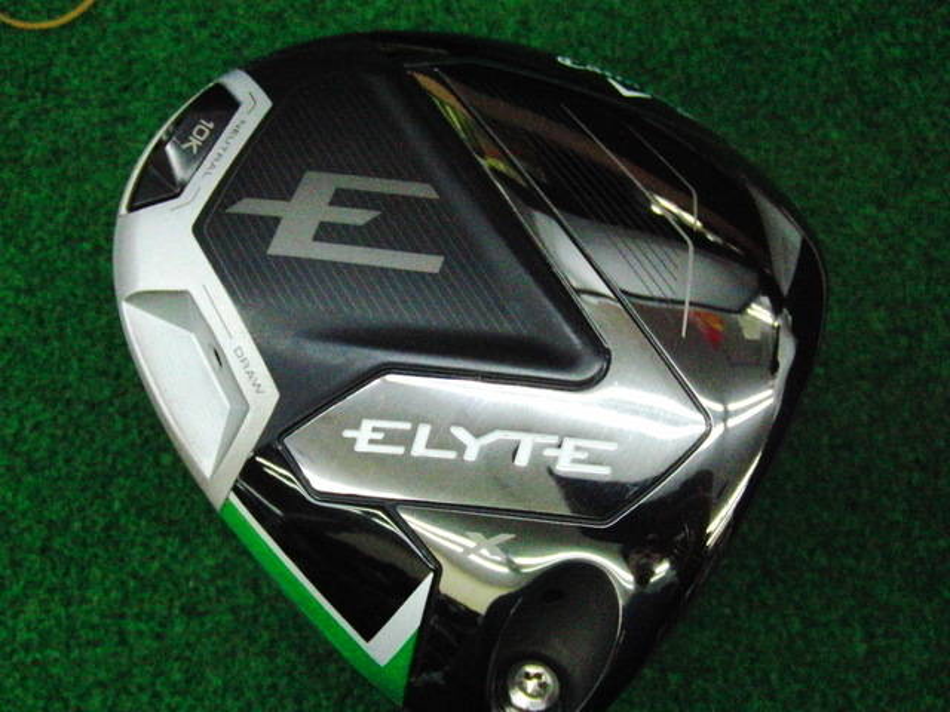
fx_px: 1015
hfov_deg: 50.1
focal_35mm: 37
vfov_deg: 38.7
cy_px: 356
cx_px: 475
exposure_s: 1/640
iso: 3200
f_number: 3.6
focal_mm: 6.42
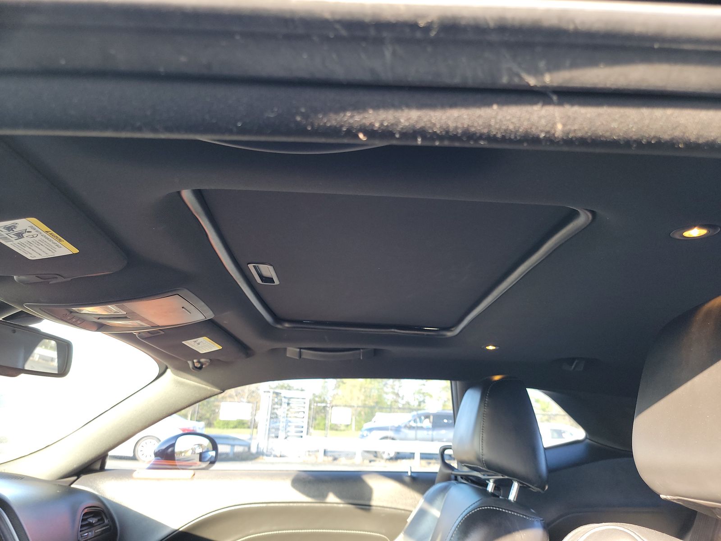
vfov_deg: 56.8
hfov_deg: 71.6
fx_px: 500
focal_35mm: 24
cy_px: 270
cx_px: 360
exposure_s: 1/59
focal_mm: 6.7
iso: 239
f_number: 1.8
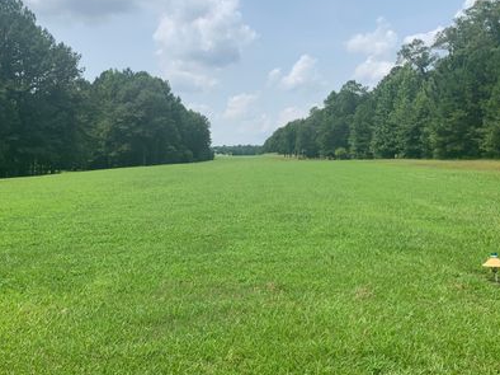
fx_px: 476
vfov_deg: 42.9
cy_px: 186
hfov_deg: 55.3
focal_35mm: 33
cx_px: 226
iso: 25
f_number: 1.8
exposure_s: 1/2481
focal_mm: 4.25
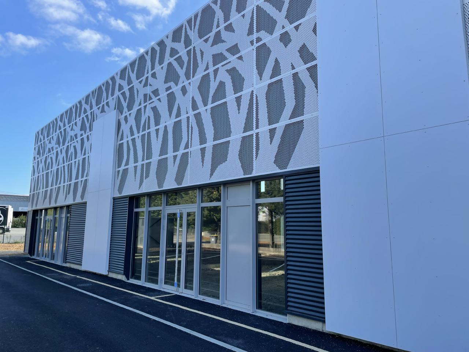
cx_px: 234
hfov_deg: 67.3
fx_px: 352
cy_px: 176
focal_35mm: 26
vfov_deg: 53.1
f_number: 1.6
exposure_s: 1/1147
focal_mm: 4.2
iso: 32
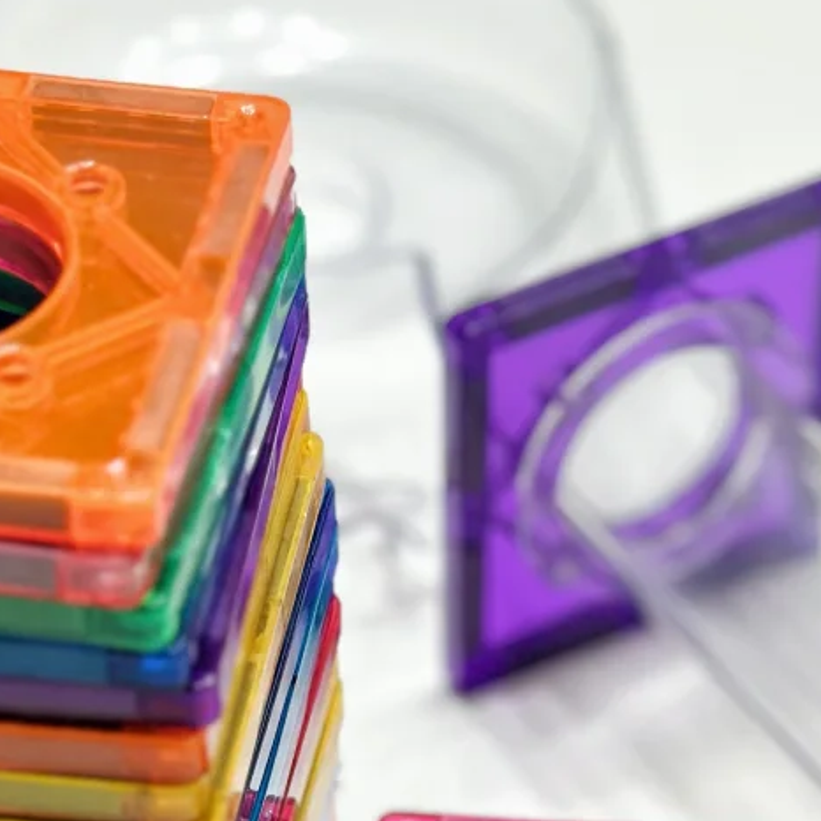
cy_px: 1006
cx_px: 506
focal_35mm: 131
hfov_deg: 13.3
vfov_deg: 13.0
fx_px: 3515
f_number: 1.78
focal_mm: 6.86
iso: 200
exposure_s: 1/60
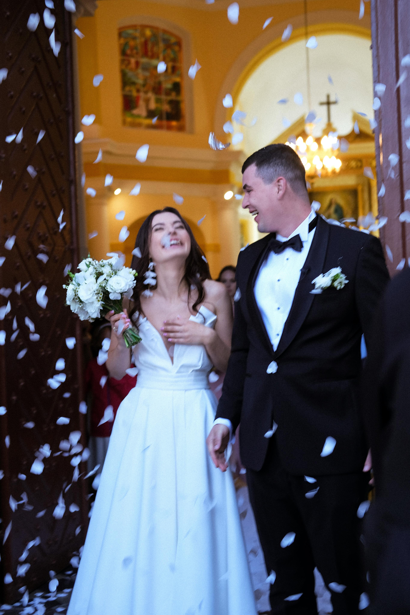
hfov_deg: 25.5
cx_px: 205
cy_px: 308
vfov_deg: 37.5
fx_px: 905
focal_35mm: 53
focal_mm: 35
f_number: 2.5
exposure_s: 1/50
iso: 160
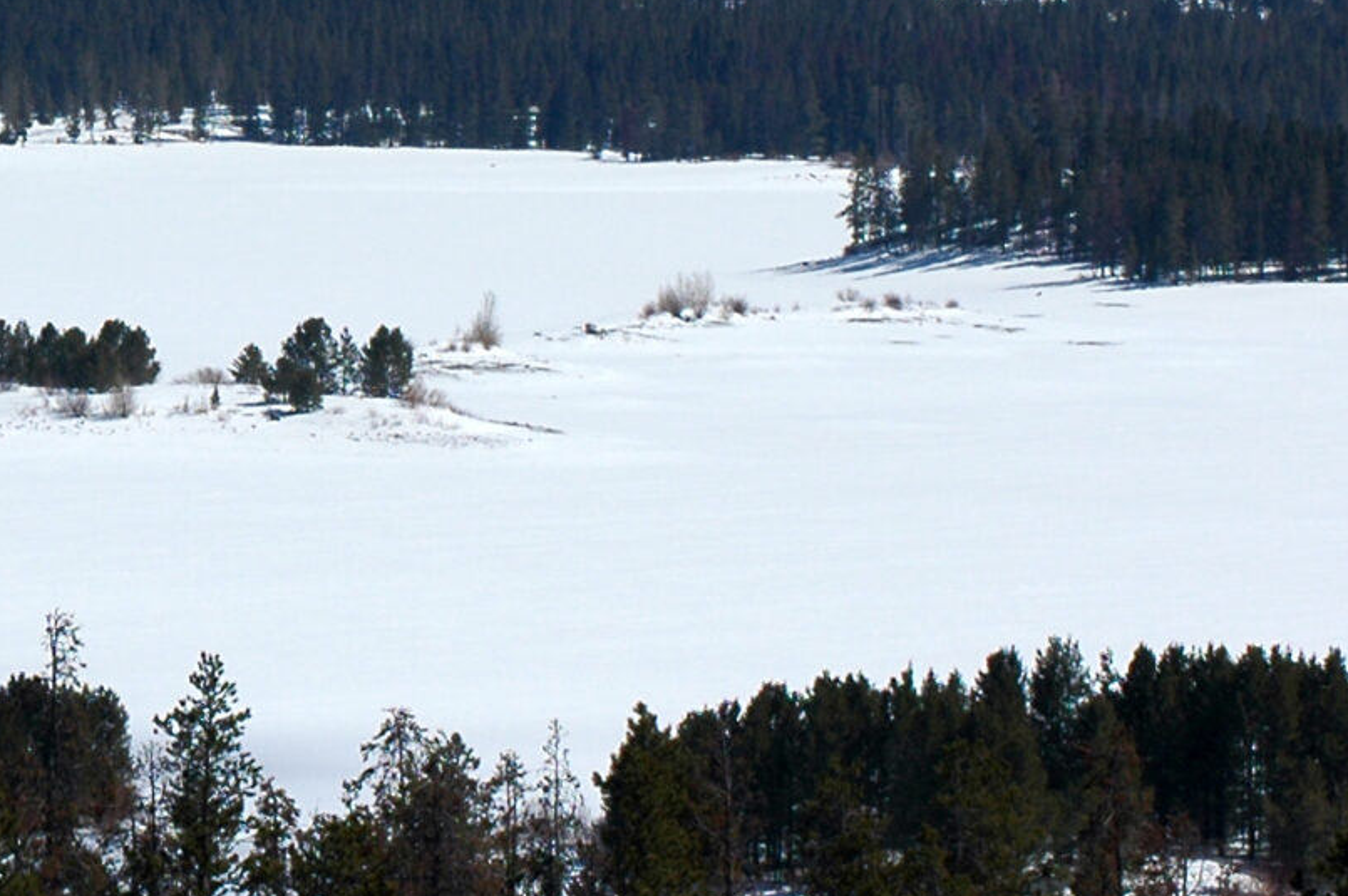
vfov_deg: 4.1
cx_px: -365
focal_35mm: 334
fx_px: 12494
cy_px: -82
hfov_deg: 6.1
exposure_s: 1/640
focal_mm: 70
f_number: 11
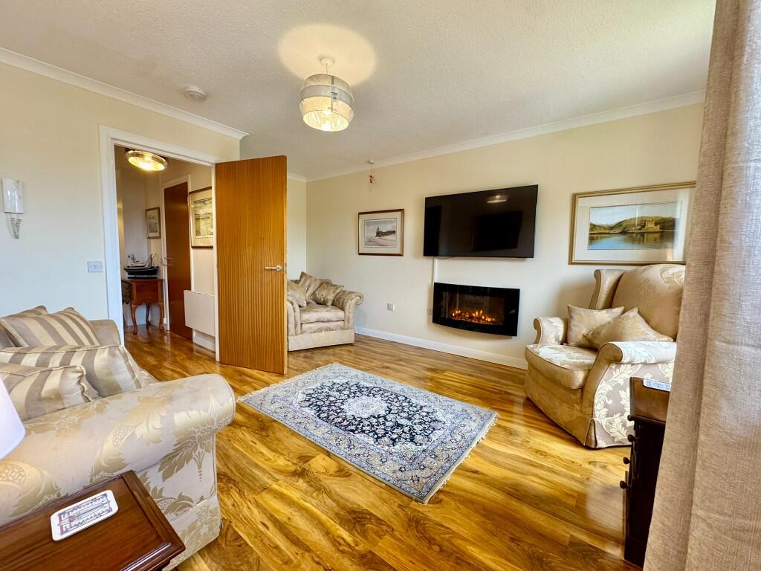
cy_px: 286
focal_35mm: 14
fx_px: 308
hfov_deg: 102.1
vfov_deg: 85.7
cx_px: 380
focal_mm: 2.22
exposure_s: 1/50
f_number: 2.2
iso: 200
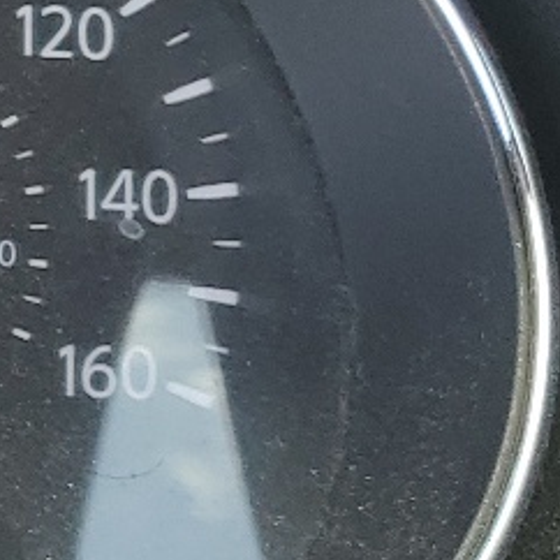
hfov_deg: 9.4
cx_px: -1053
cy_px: 79
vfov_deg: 11.4
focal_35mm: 152
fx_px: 2782
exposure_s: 1/172
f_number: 1.5
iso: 50
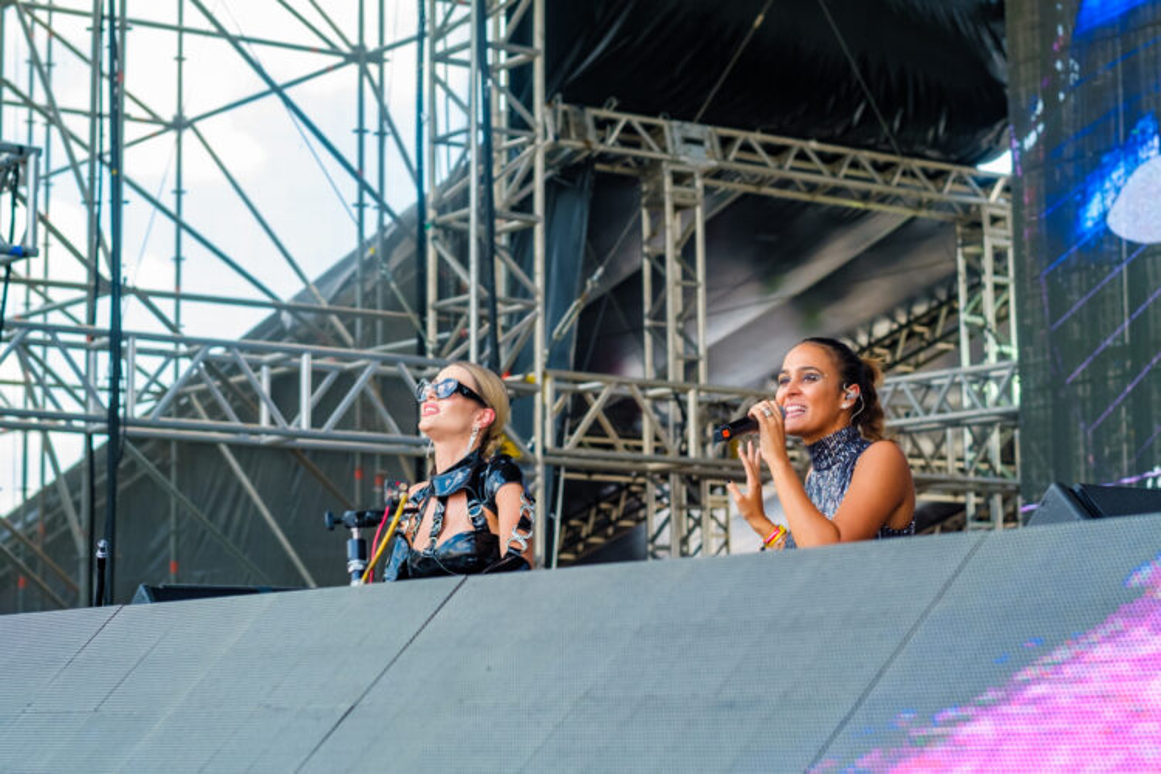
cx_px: 580
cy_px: 387
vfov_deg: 16.3
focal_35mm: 84
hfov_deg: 24.2
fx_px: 2709
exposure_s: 1/320
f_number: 4
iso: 500
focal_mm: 56
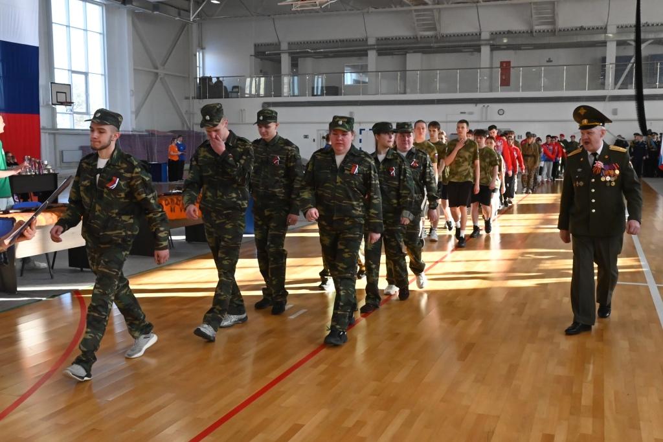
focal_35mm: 37
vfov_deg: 36.0
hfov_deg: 51.9
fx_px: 681
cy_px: 221
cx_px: 332
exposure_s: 1/400
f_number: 10
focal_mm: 25
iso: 3200
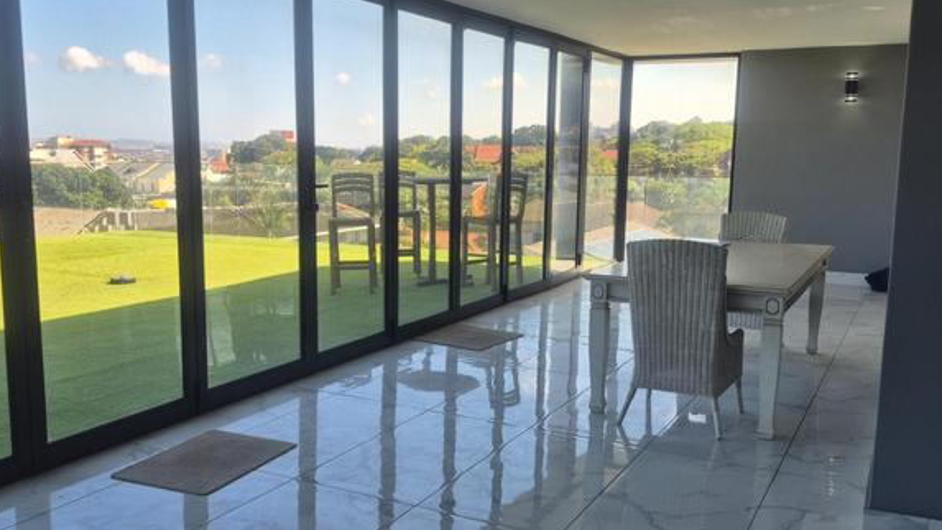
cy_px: 283
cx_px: 457
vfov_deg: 33.7
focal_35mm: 35
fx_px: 874
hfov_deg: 56.6
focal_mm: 5.4
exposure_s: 1/612
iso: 25
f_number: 1.8
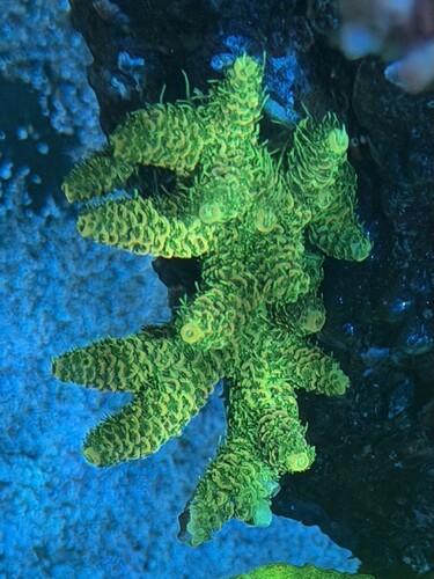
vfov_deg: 39.7
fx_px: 802
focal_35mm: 48
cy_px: 290
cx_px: 217
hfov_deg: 30.3
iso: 200
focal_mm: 6.76
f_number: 1.78
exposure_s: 1/60
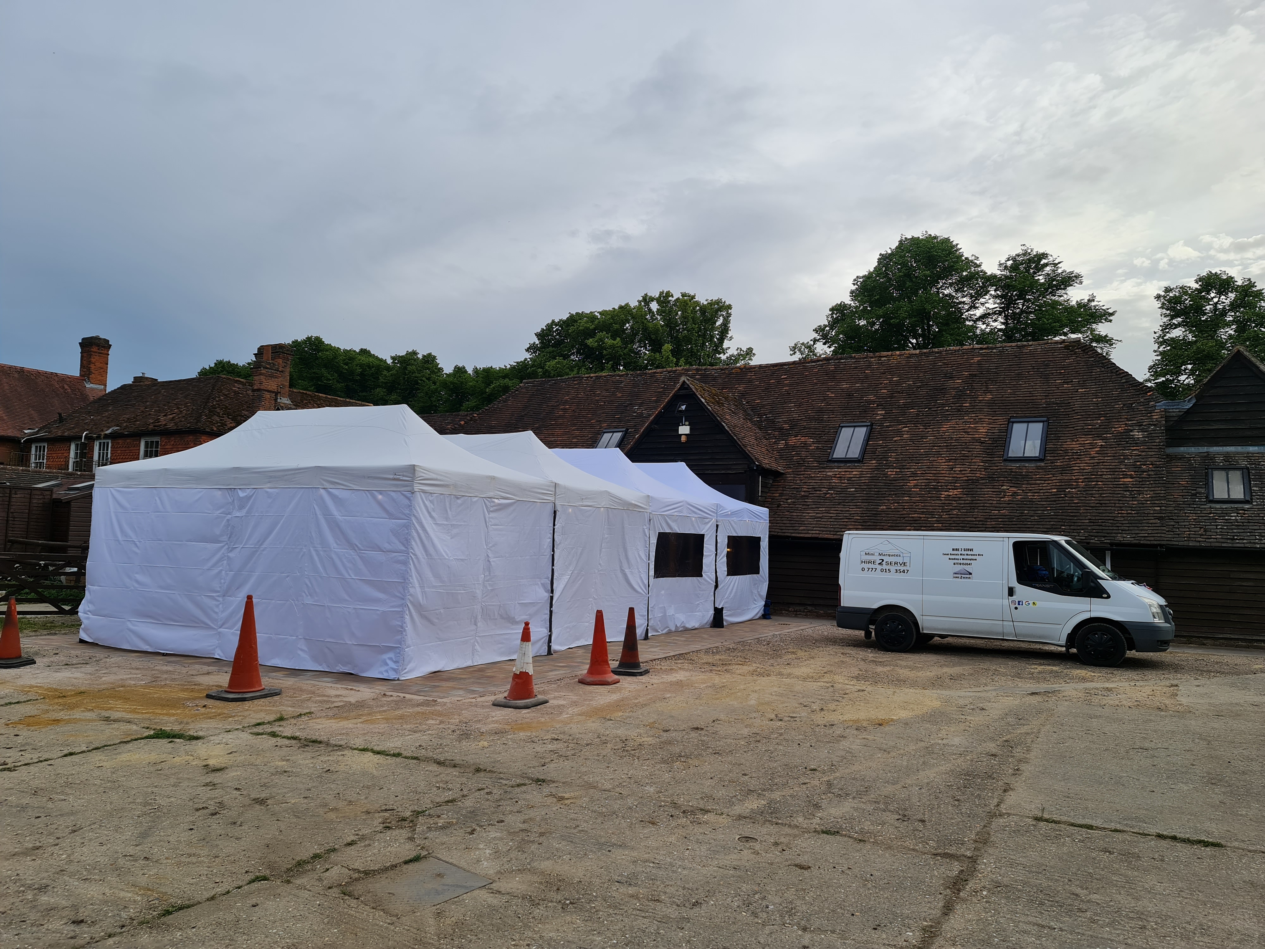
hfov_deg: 69.4
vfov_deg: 54.9
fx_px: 914
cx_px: 632
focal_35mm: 25
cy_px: 474
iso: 50
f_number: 1.8
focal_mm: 7
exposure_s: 1/802
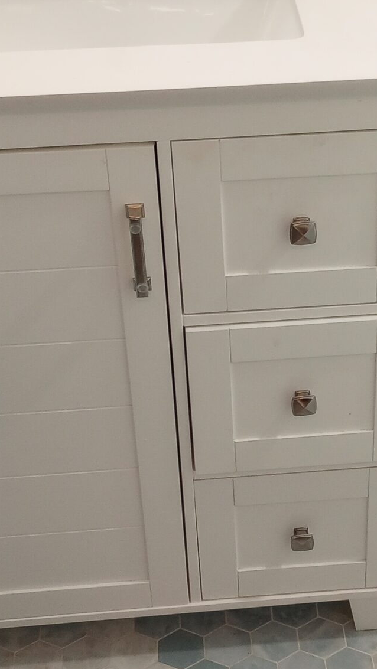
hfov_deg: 17.4
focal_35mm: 69
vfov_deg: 30.6
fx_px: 1225
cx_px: 283
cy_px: 325
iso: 604
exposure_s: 1/33.3
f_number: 1.8
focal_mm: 4.27
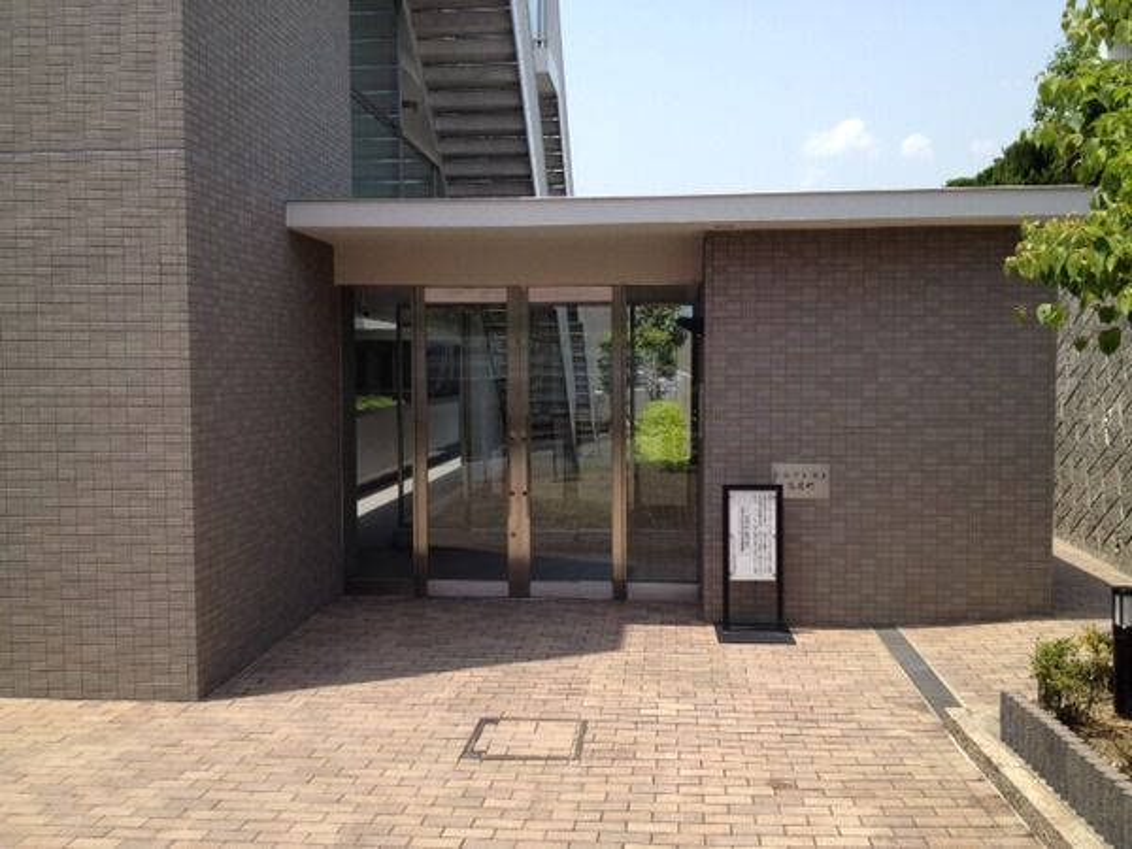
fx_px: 1145
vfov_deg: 40.7
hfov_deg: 52.6
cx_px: 566
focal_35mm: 35
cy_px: 424
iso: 50
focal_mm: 4.28
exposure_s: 1/1062
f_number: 2.4
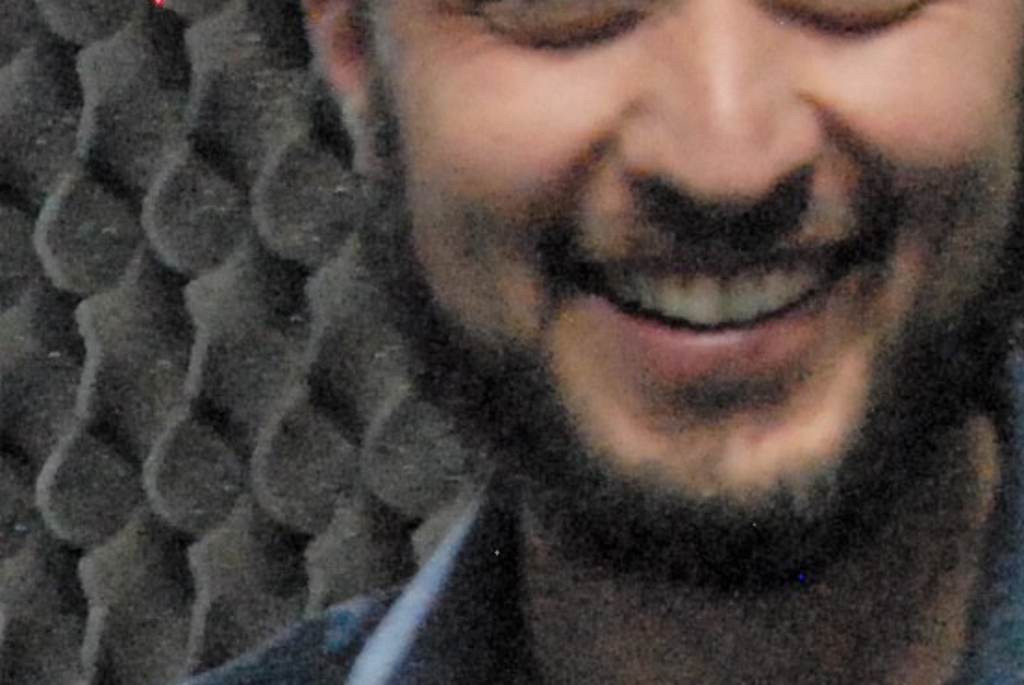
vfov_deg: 5.3
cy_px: 1433
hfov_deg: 7.9
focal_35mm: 252
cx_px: -696
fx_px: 7175
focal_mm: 24
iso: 1600
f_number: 4.5
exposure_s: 1/8
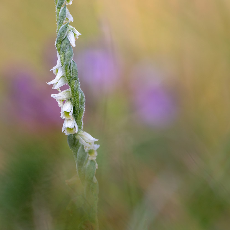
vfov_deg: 4.7
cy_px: 61
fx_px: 2774
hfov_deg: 4.7
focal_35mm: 369
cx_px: 144
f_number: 7.1
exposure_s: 1/200
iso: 100
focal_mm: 180
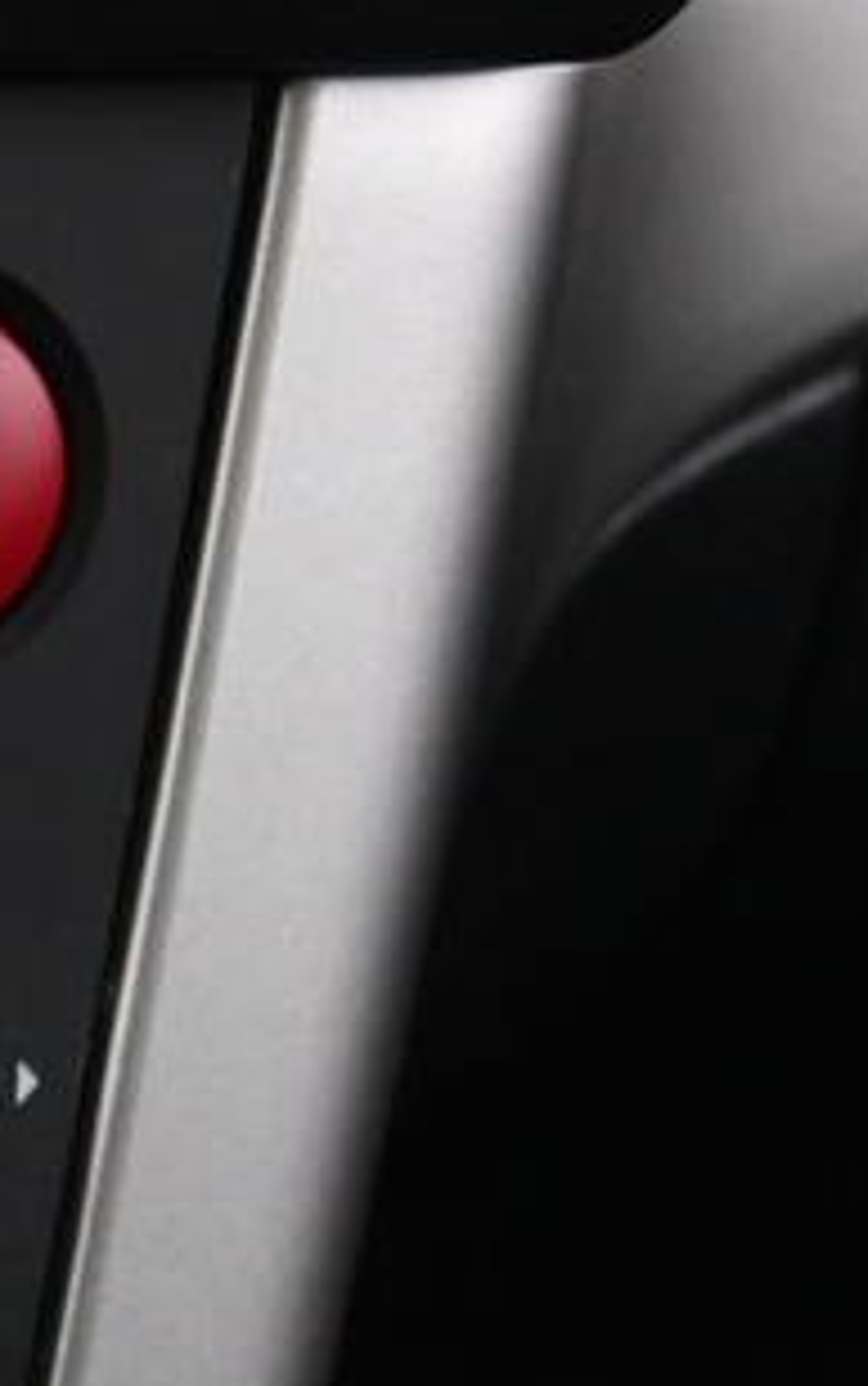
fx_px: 7707
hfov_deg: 5.9
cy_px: 1292
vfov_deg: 10.2
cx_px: -1893
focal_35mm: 204
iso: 2000
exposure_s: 1/15
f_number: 4
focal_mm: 38
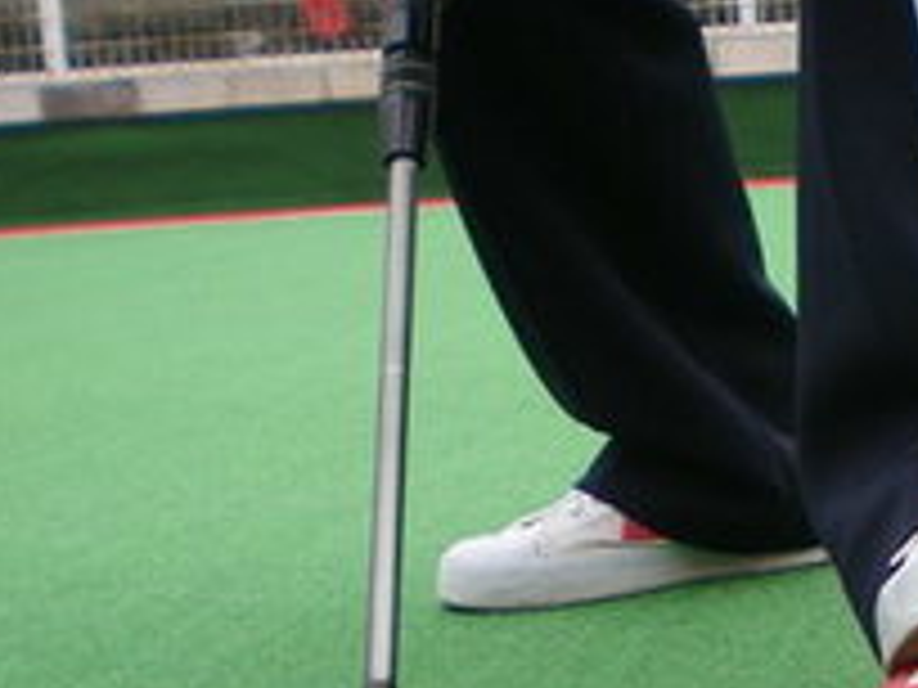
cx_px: 891
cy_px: 634
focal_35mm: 112
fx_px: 2970
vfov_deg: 13.1
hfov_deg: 17.2
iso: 64
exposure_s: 1/100
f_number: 3.1
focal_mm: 6.3
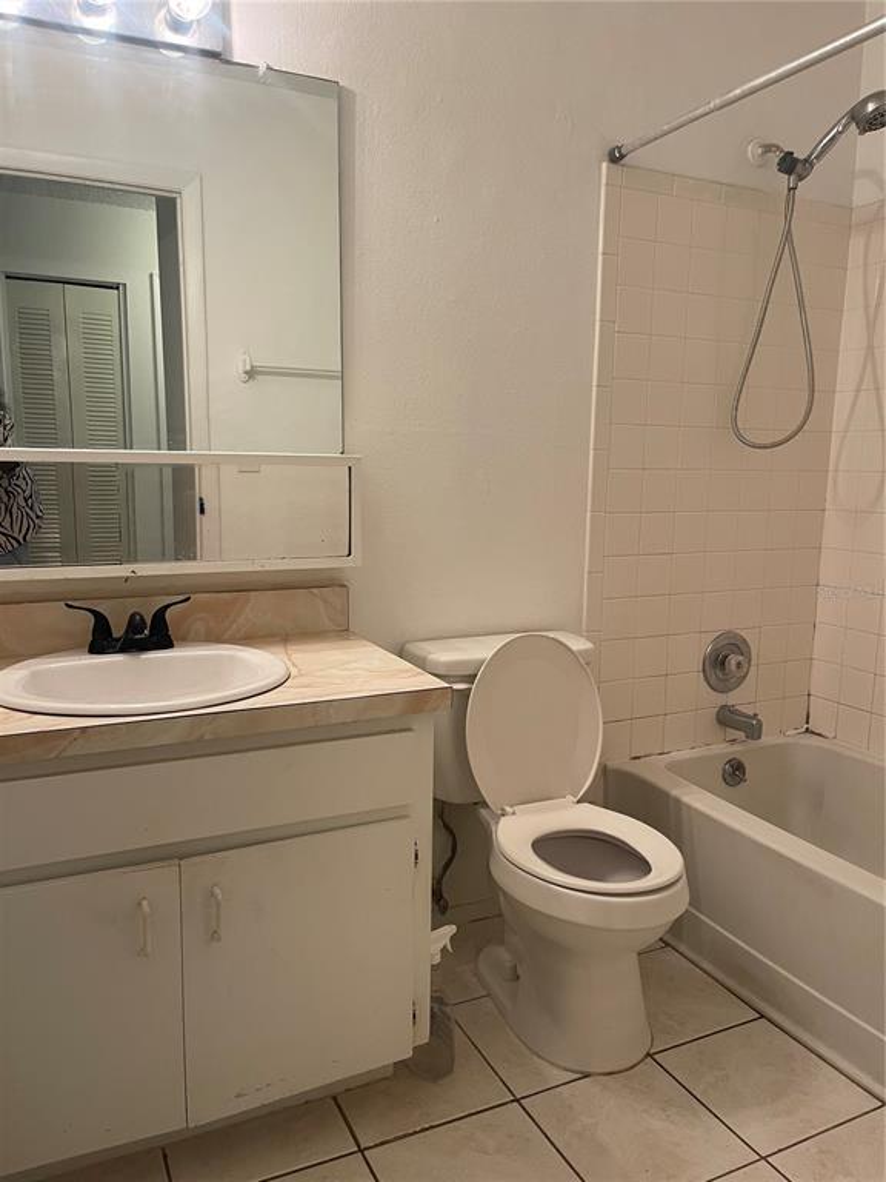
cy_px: 591
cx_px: 443
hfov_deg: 54.9
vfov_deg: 69.4
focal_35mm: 25
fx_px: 853
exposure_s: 1/60
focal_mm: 5.1
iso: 100
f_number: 1.6
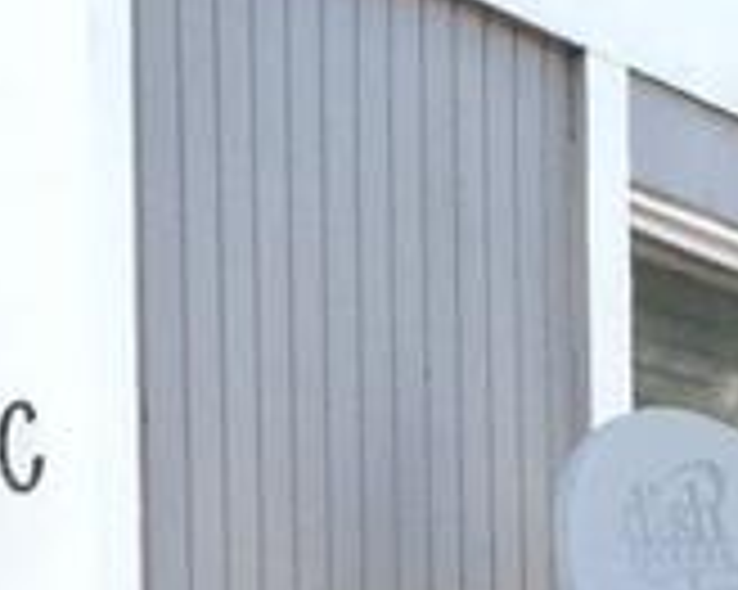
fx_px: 4519
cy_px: 1178
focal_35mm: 207
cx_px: -468
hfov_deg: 9.0
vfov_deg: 7.2
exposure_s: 1/50
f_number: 3.8
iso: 80
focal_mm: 6.1
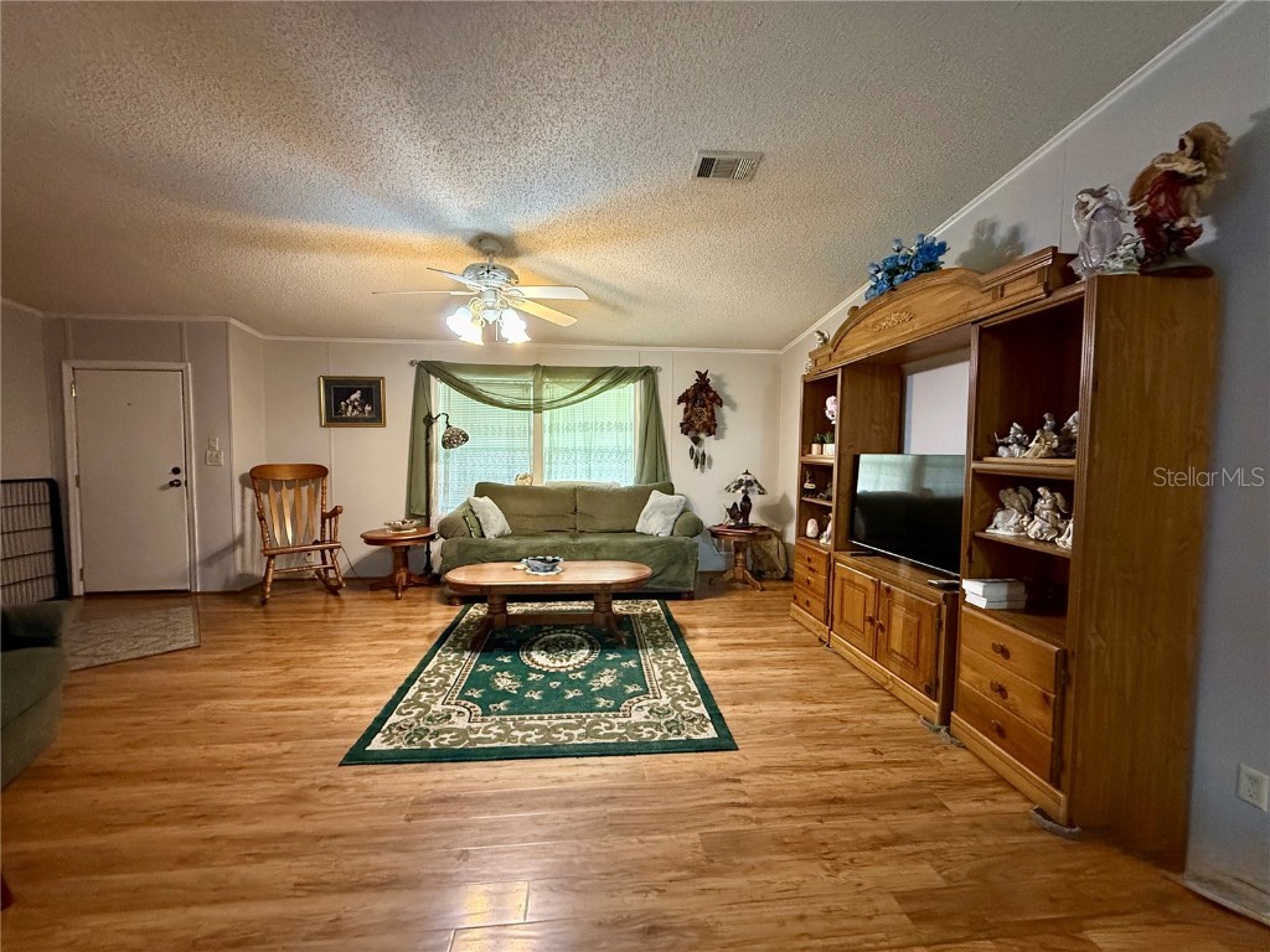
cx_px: 635
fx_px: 514
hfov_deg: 102.1
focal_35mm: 14
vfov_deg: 85.7
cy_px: 476
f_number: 2.2
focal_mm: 2.22
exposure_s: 1/60
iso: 640
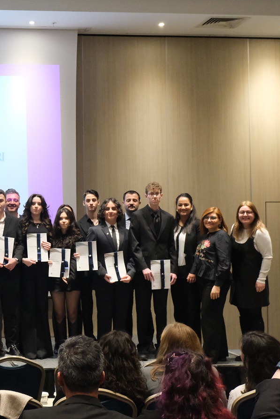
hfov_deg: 20.2
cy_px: 208
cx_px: -7
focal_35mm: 65
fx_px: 758
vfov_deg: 31.0
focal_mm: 28.8
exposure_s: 1/52
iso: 6400
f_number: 4.5
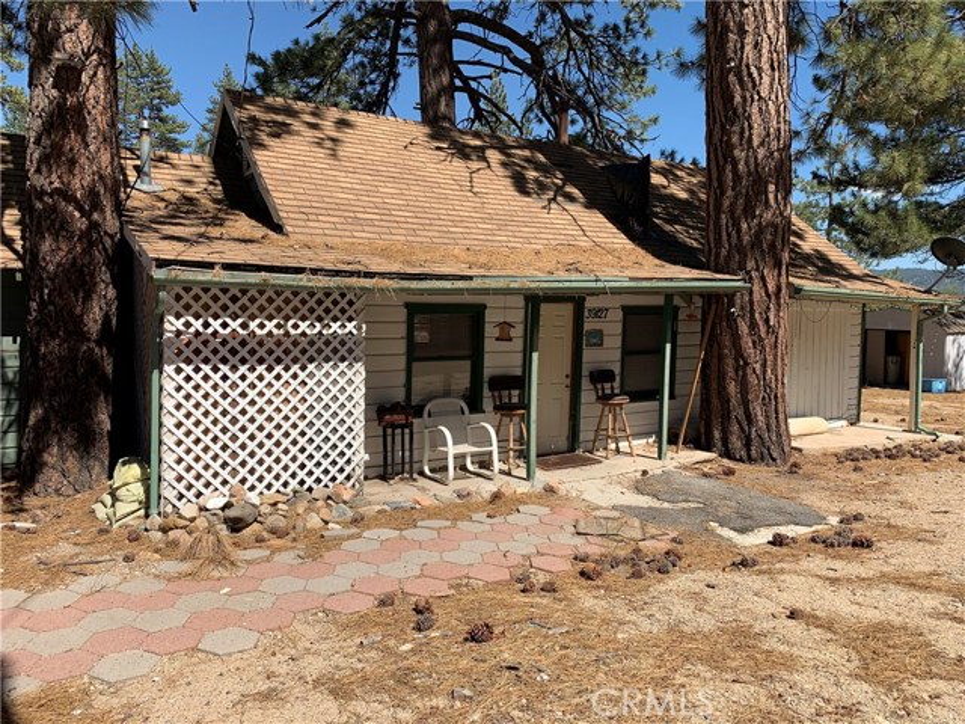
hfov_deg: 67.3
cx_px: 482
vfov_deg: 53.1
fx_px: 725
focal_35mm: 26
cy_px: 362
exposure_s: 1/2481
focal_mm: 4.25
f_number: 1.8
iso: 25
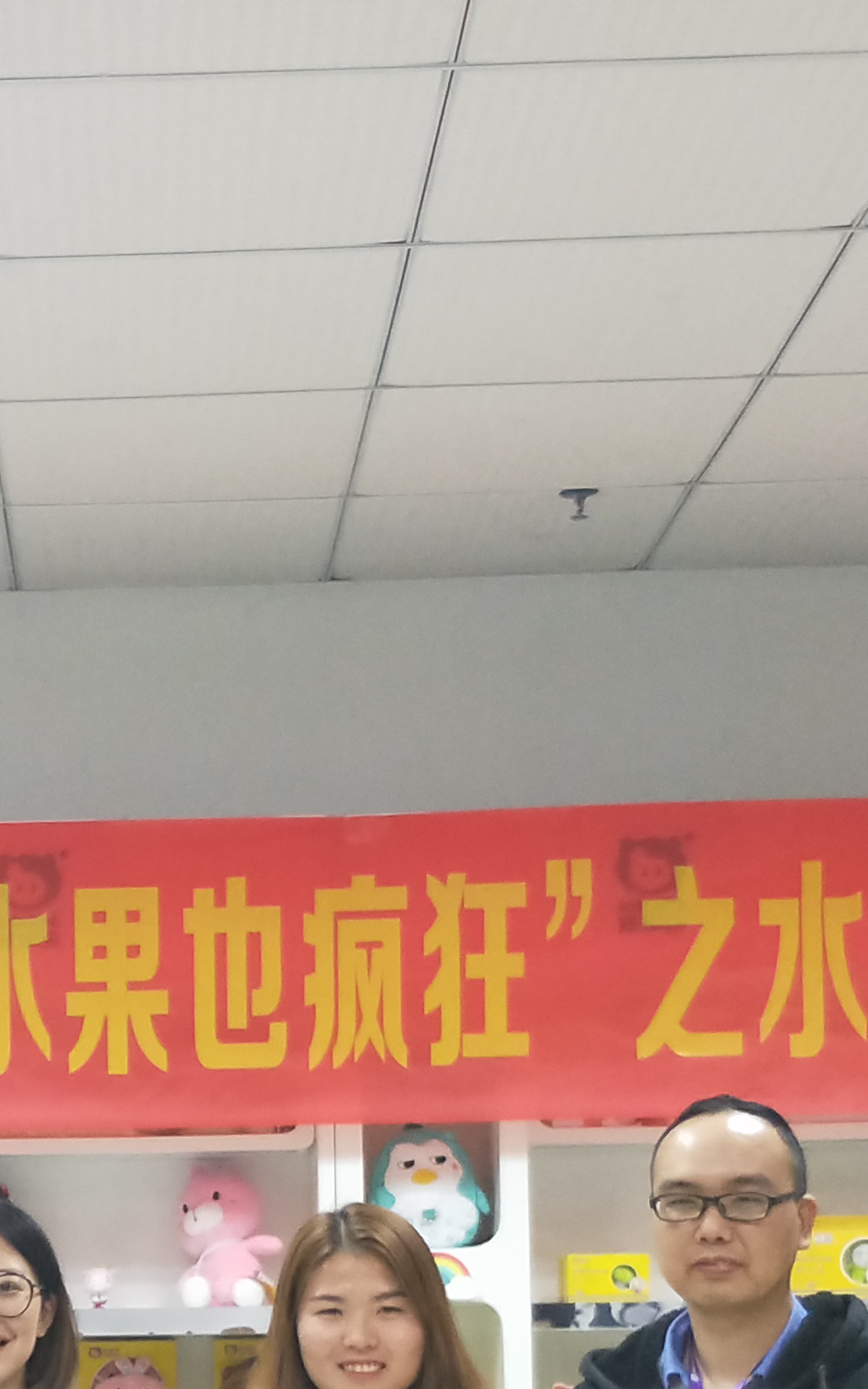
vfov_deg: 26.6
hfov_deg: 17.1
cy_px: 1323
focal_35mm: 74
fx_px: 2801
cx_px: -38
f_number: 1.7
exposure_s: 1/33
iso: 431
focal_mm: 4.27
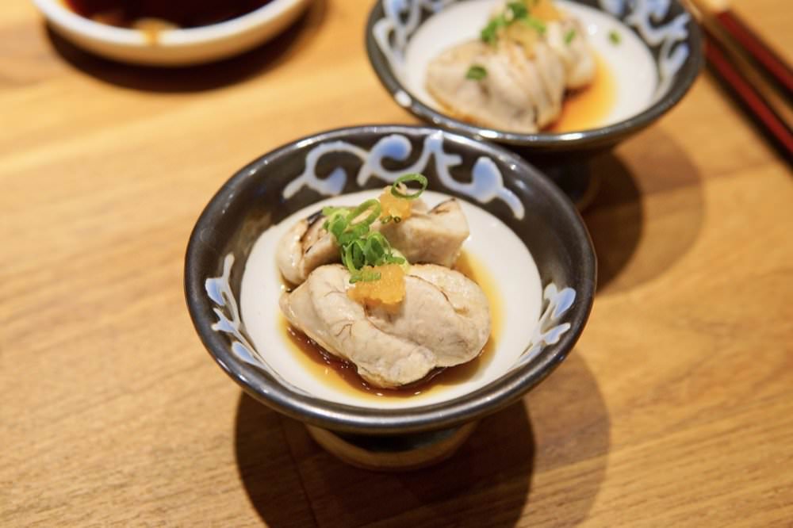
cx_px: 396
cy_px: 264
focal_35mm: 45
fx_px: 991
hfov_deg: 43.6
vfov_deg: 29.8
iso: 500
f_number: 4
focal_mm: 30
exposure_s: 1/60
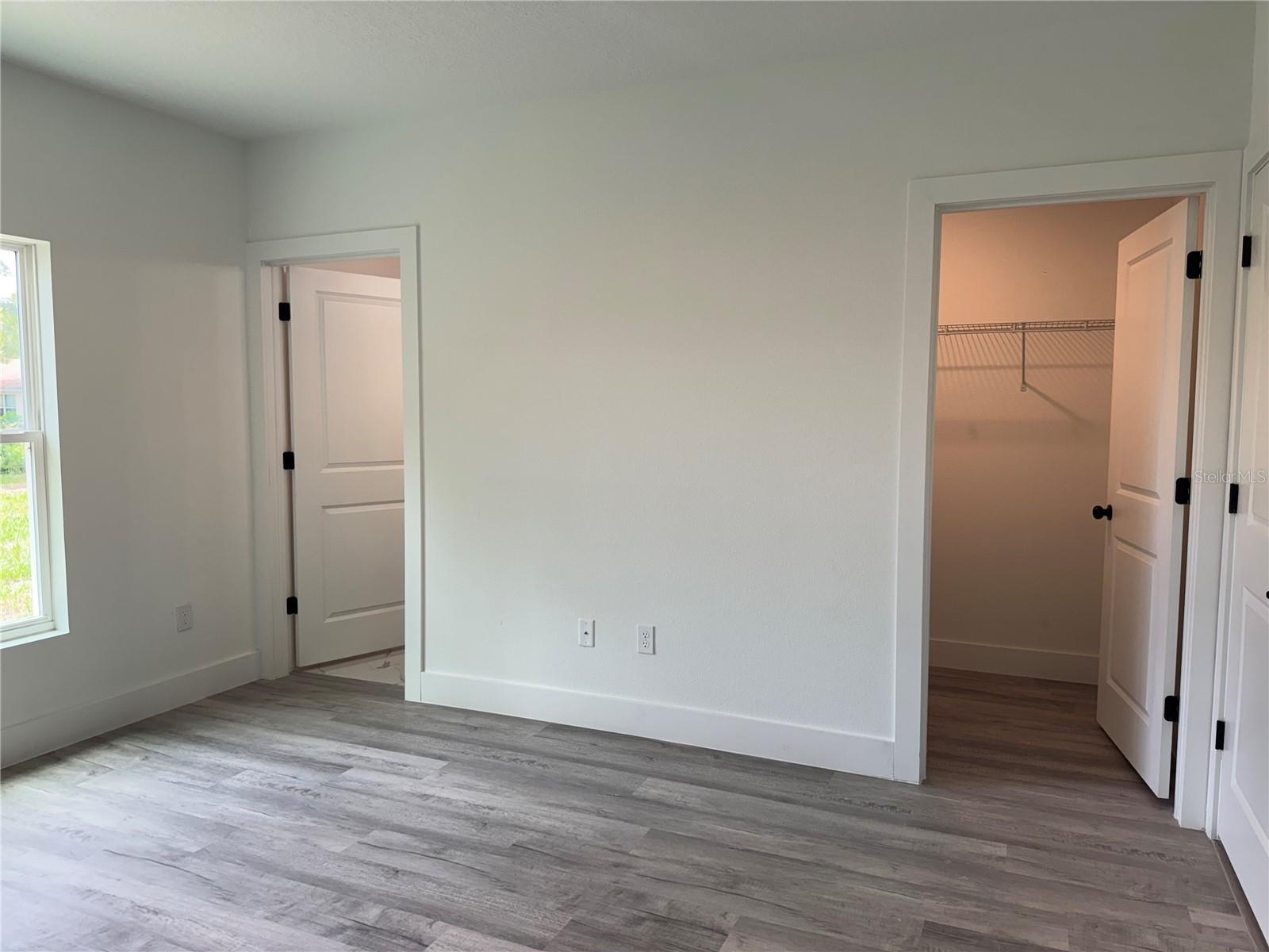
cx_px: 634
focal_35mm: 24
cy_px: 476
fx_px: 880
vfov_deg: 56.8
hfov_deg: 71.6
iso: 64
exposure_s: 1/164
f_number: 1.78
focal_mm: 6.76
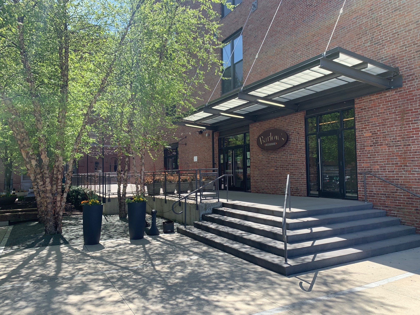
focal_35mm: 26
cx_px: 210
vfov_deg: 53.1
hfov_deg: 67.3
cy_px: 158
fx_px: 315
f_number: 1.8
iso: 25
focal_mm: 4.25
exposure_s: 1/754
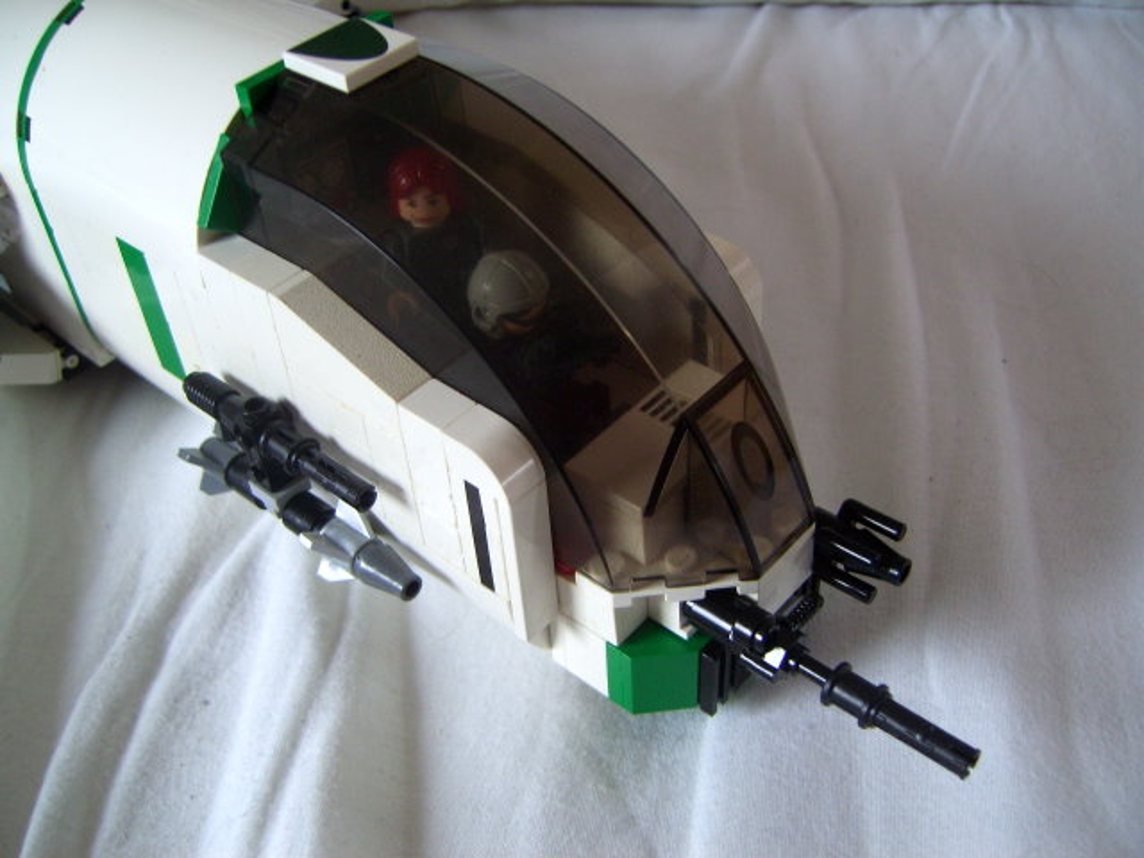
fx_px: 1256
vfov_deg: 37.7
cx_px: 572
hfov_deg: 49.0
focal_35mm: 38
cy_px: 429
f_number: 2.8
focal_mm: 7.8
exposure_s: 1/30
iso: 92
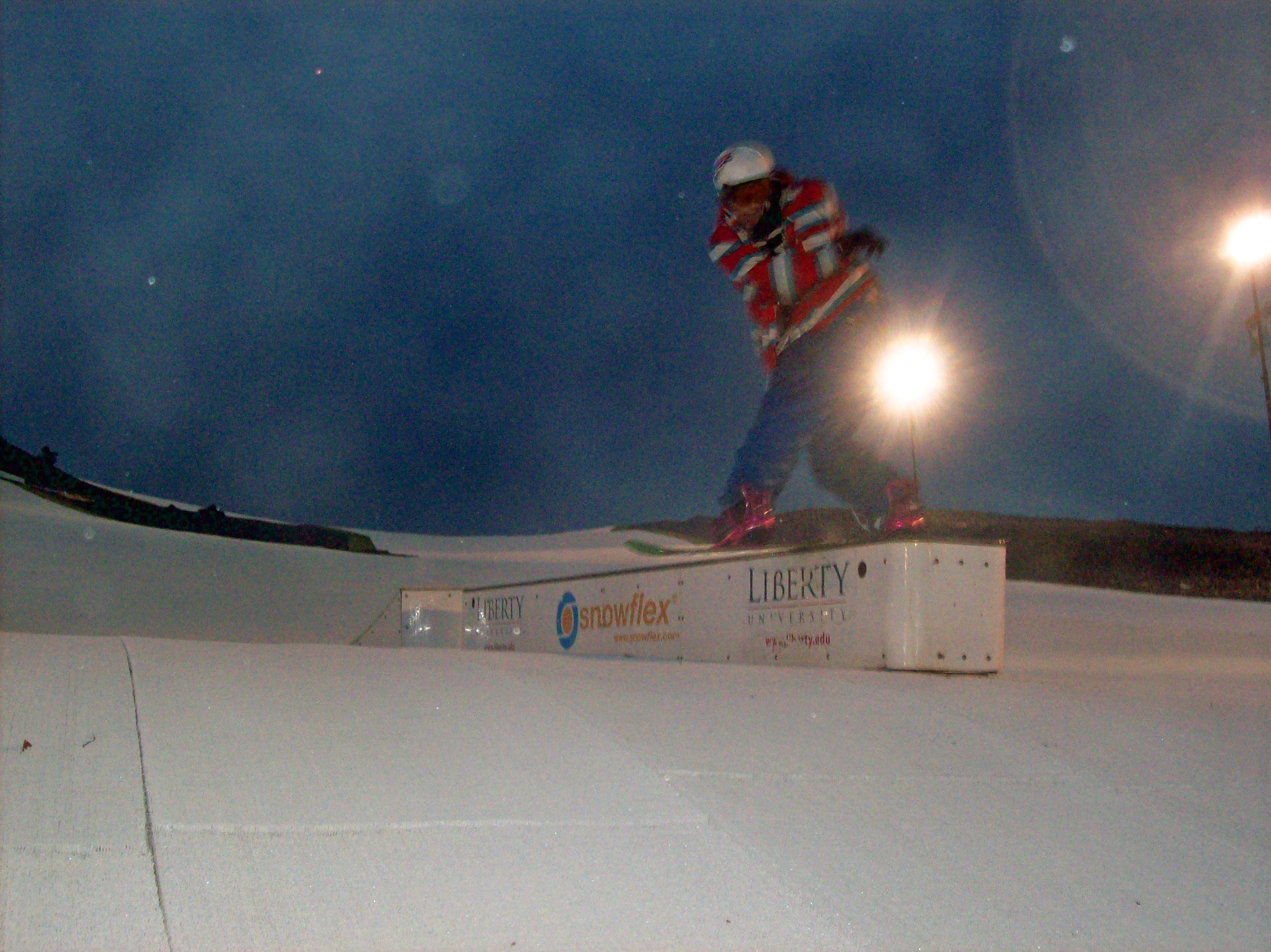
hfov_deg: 42.1
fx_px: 1652
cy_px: 476
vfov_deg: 32.2
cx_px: 636
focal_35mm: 45
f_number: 3
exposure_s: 1/73.6
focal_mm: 7.6
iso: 200
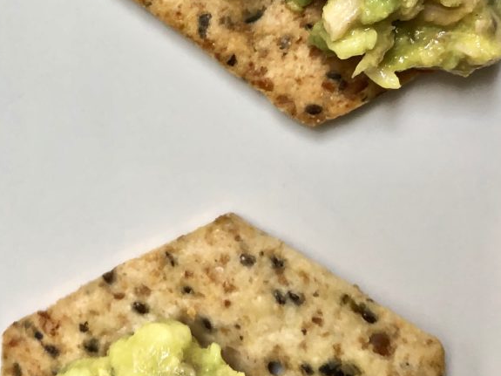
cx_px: 114
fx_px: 1100
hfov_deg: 25.3
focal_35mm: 76
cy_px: -55
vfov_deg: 18.5
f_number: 1.8
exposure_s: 1/120
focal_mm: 3.99
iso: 64
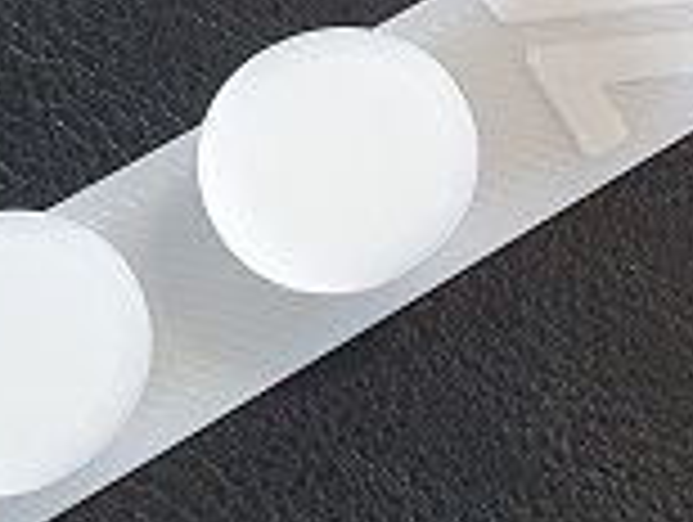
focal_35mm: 102
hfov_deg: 18.8
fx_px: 2045
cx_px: 646
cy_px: 4
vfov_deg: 14.3
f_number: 2.4
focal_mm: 4.32
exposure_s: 1/50
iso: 200
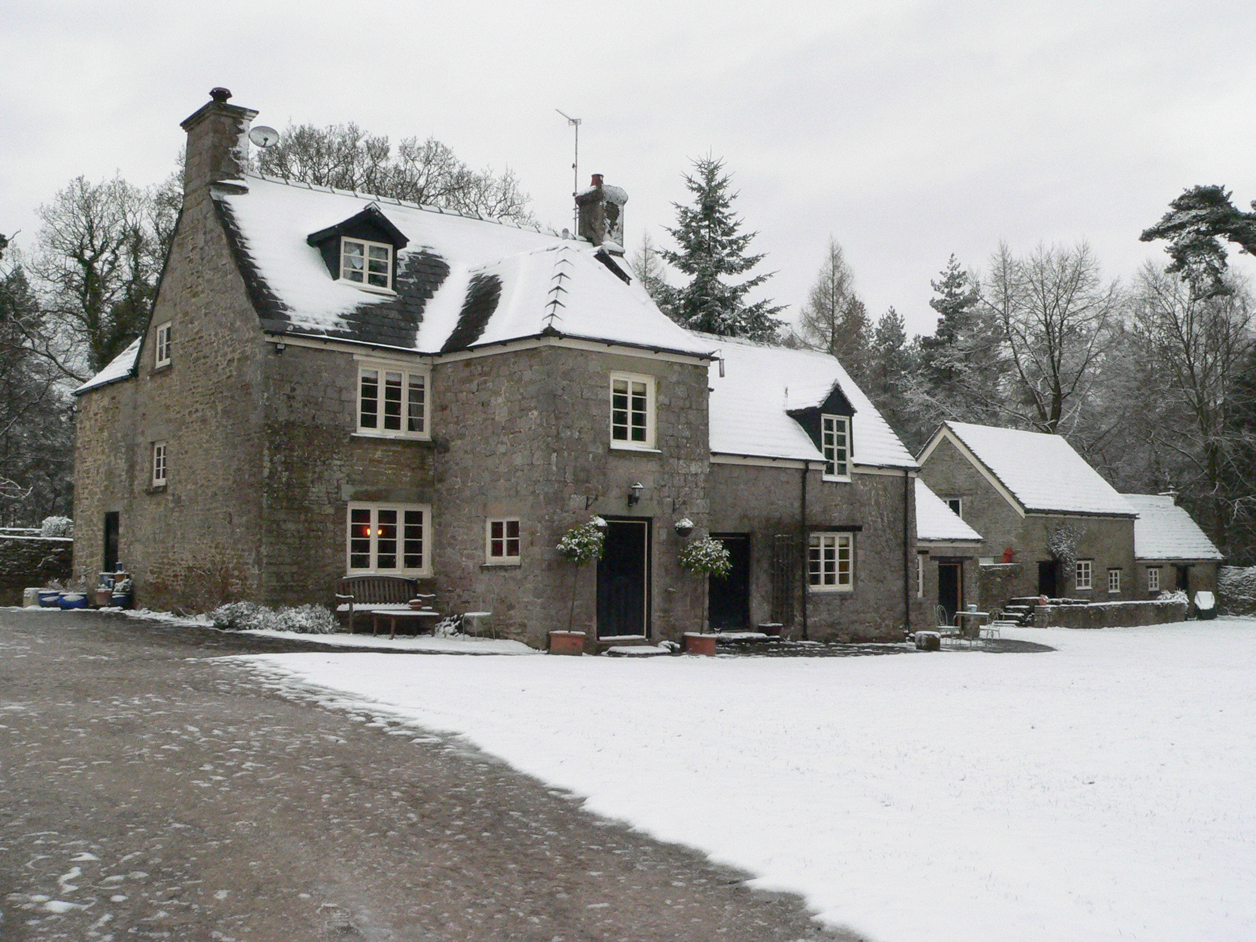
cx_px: 628
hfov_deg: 51.4
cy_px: 471
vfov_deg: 39.7
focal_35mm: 36
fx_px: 1306
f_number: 8
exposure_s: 1/400
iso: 400
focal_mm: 6
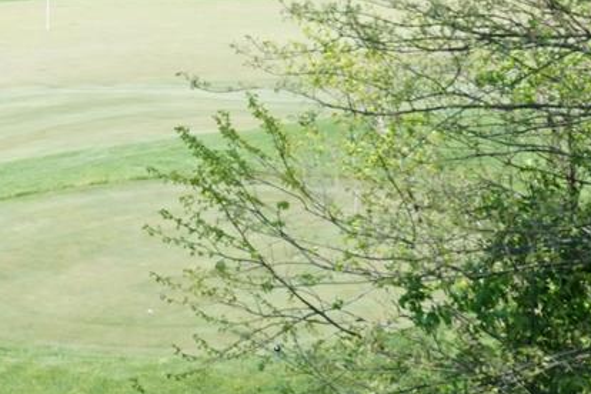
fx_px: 2840
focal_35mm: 173
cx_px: 57
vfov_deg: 7.7
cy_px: -353
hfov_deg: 11.8
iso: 500
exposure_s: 1/500
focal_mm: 35
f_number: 8
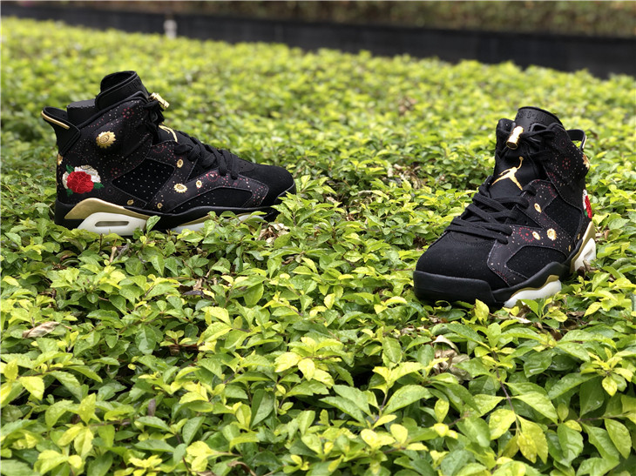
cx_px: 318
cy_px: 238
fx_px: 955
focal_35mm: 52
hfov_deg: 36.8
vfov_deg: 28.0
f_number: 2.4
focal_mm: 6
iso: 32
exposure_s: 1/100
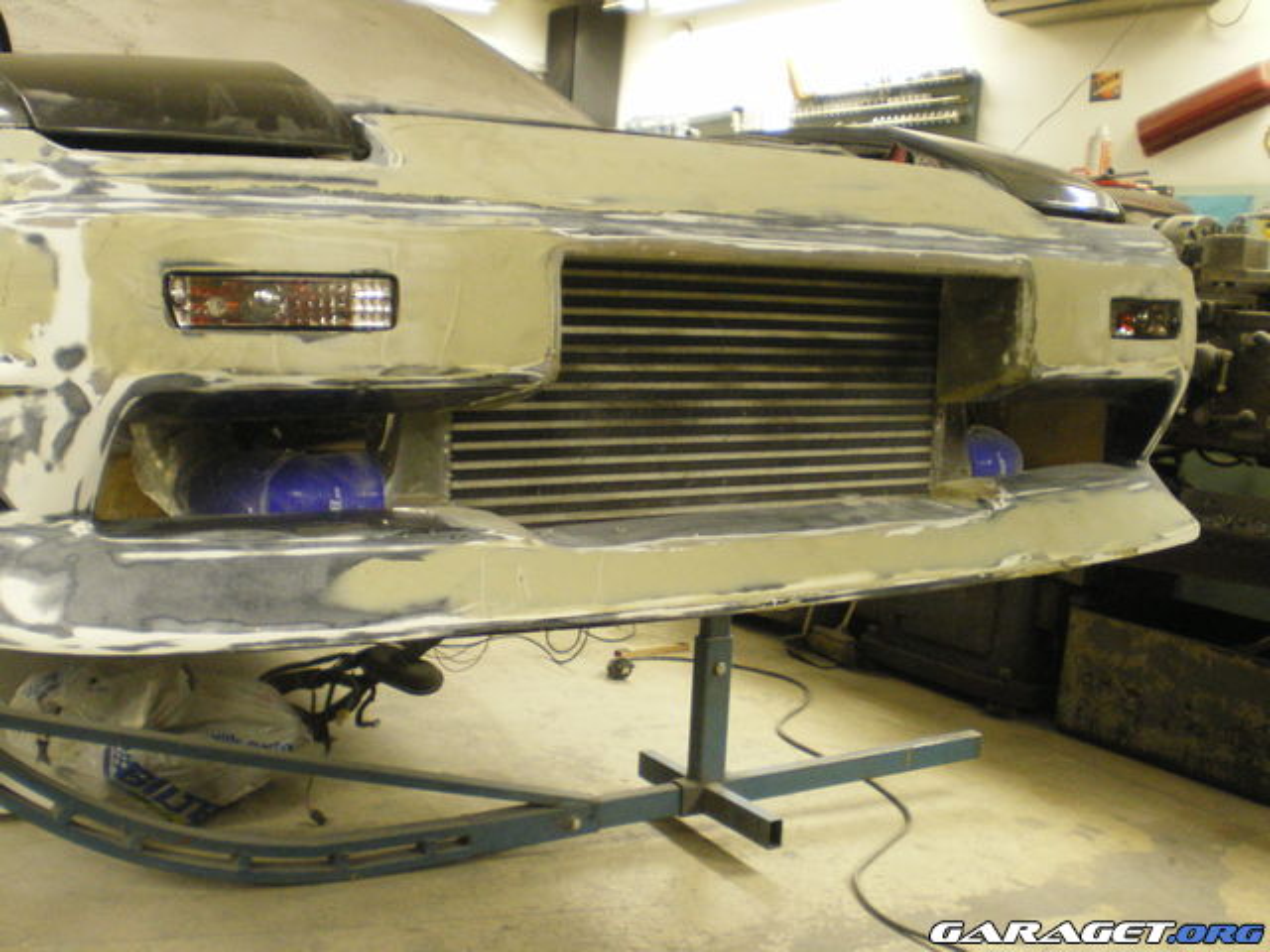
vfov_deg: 37.7
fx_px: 1394
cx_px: 635
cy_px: 476
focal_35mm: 38
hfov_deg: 49.0
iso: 400
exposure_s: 1/30
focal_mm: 6.3
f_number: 3.1
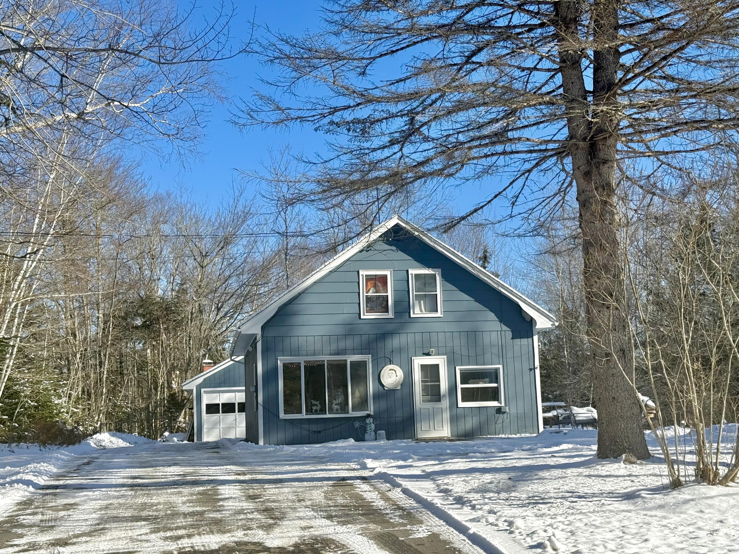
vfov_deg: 30.3
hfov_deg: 39.7
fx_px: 1025
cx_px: 370
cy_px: 277
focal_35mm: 48
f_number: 1.78
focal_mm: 6.76
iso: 64
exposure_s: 1/4098
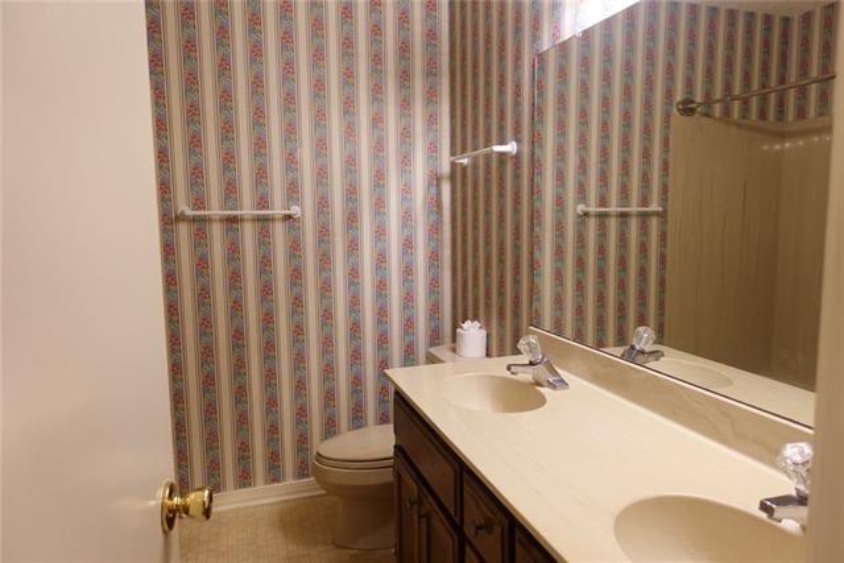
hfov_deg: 73.7
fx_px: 563
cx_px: 422
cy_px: 282
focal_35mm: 24
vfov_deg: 53.2
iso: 125
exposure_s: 1/30
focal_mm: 9.4
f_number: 2
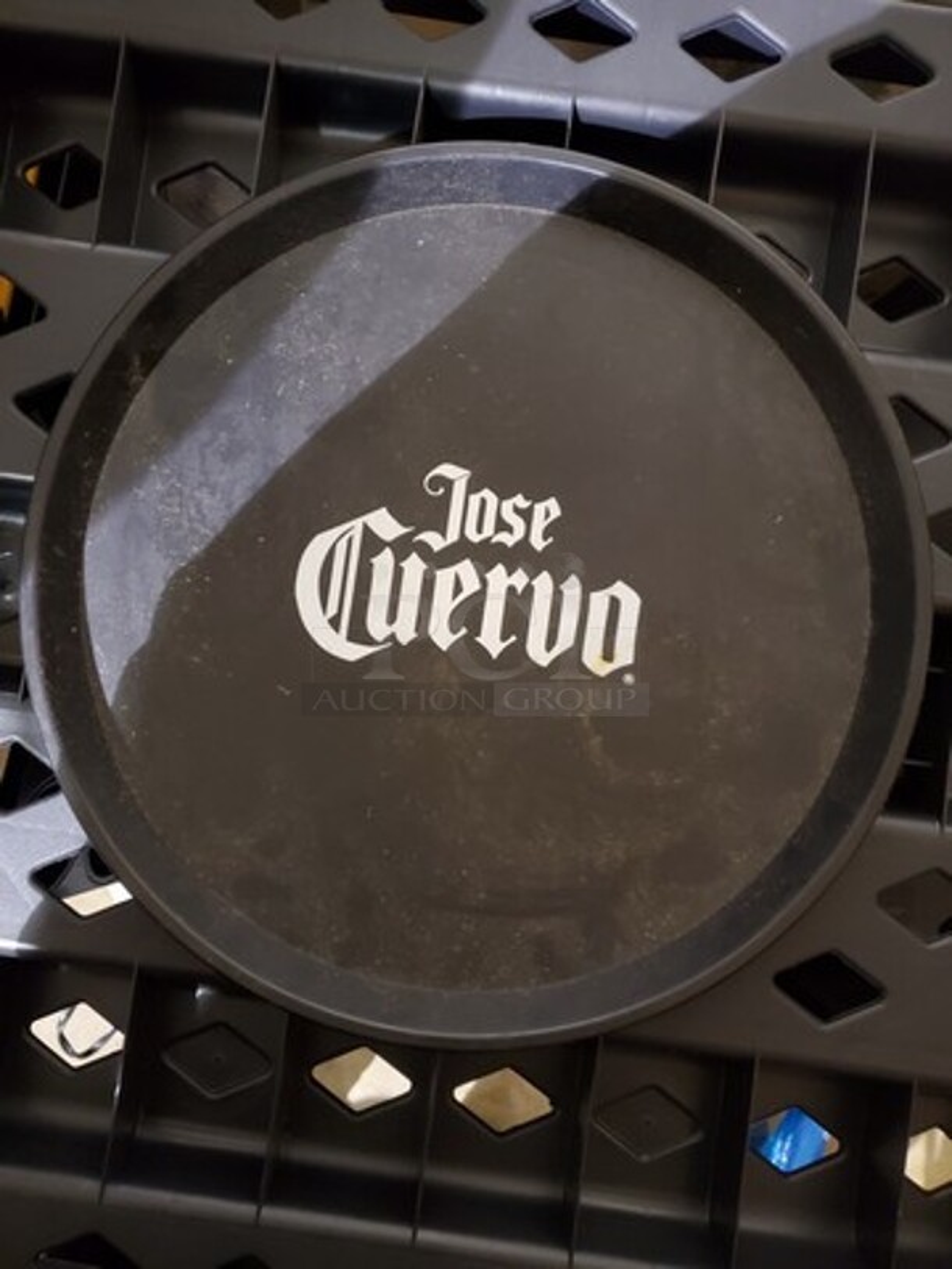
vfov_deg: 67.3
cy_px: 634
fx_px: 953
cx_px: 476
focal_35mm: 26
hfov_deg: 53.1
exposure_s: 1/10
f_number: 1.5
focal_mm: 4.3
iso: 800
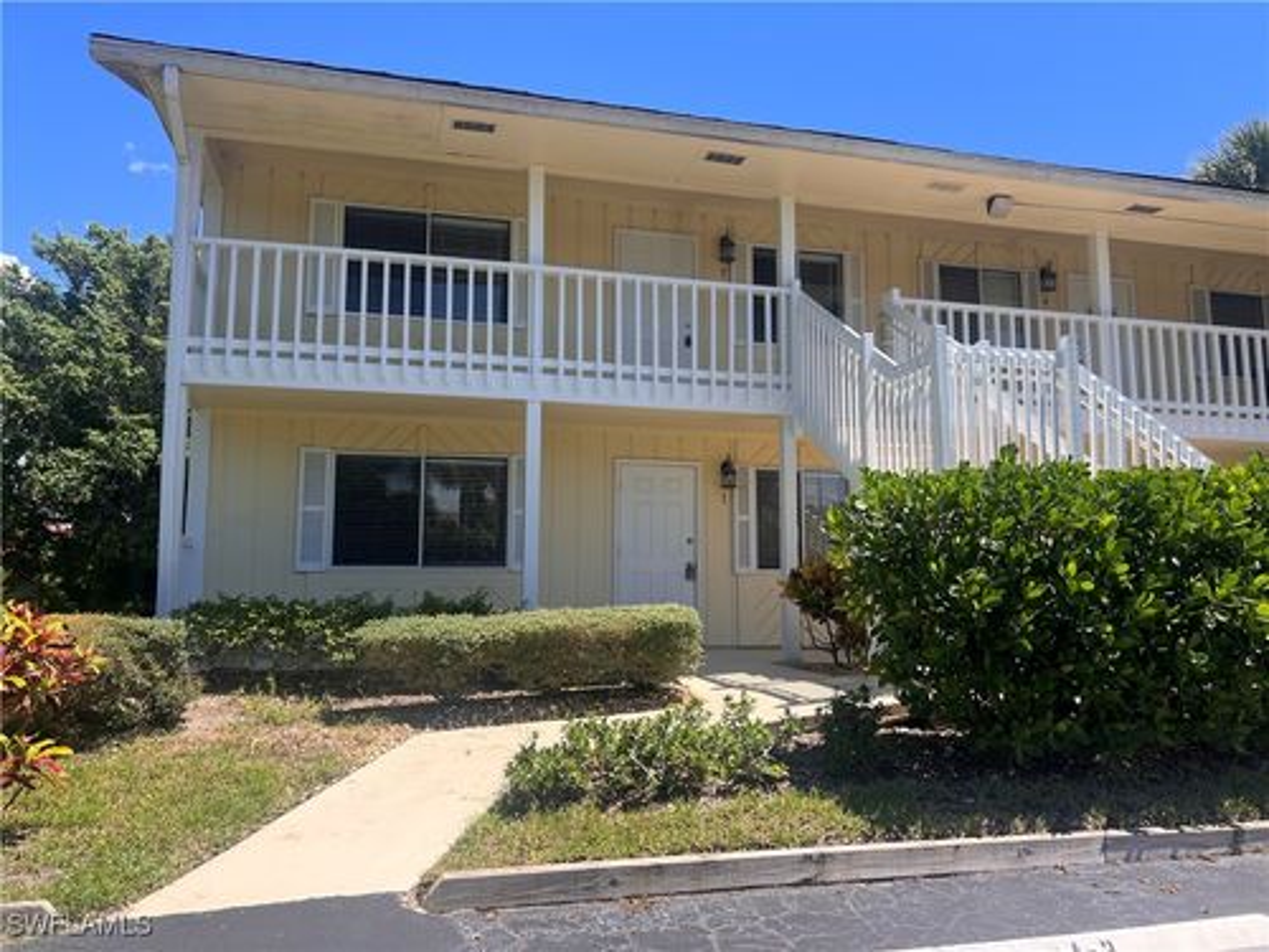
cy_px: 476
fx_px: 953
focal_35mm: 26
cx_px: 634
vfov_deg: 53.1
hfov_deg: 67.3
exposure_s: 1/2299
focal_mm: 5.7
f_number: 1.5
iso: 50
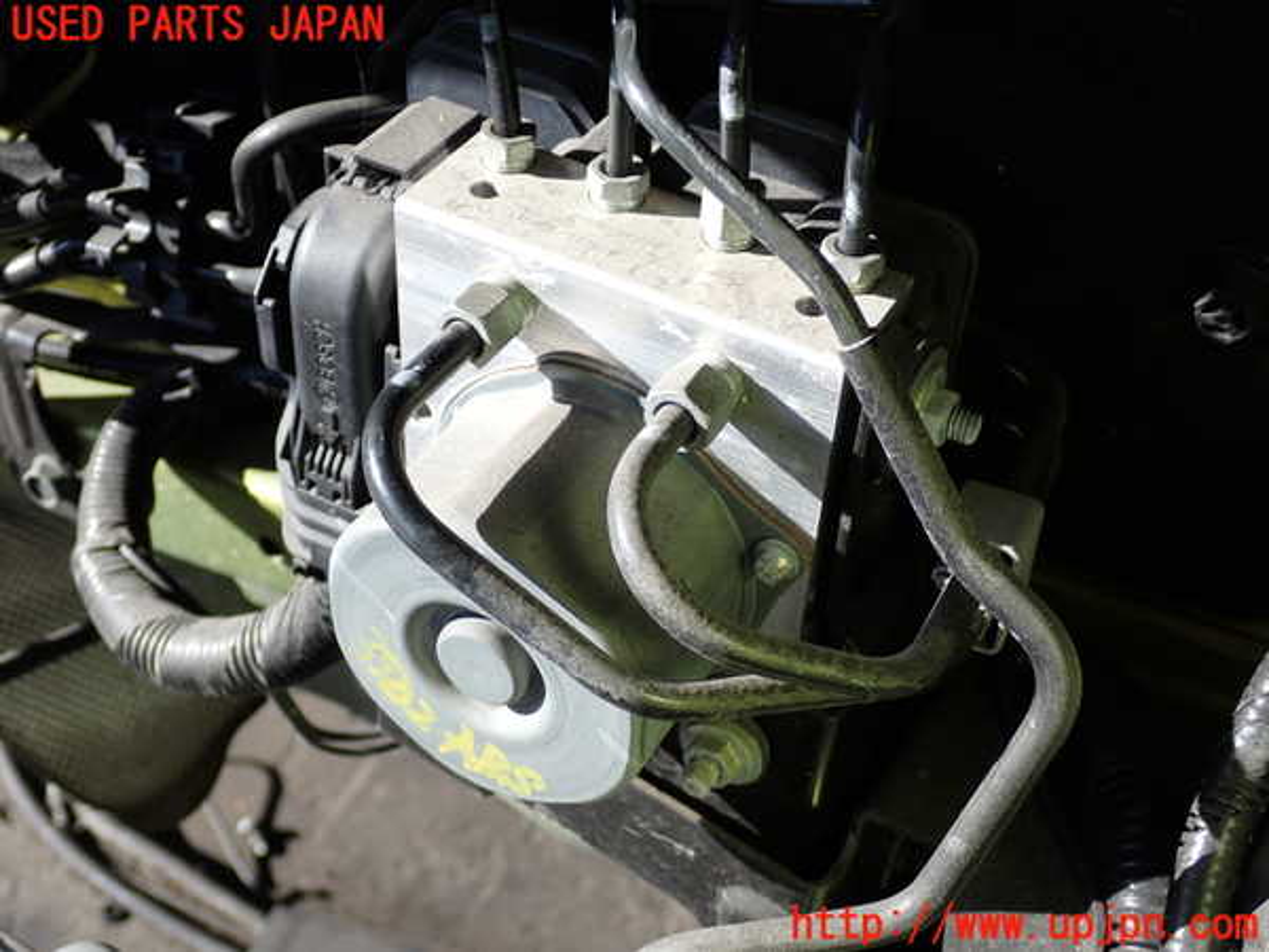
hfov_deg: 40.4
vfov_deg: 30.9
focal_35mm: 47
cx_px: 634
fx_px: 1723
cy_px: 476
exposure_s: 1/400
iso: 100
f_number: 3.1
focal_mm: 8.4
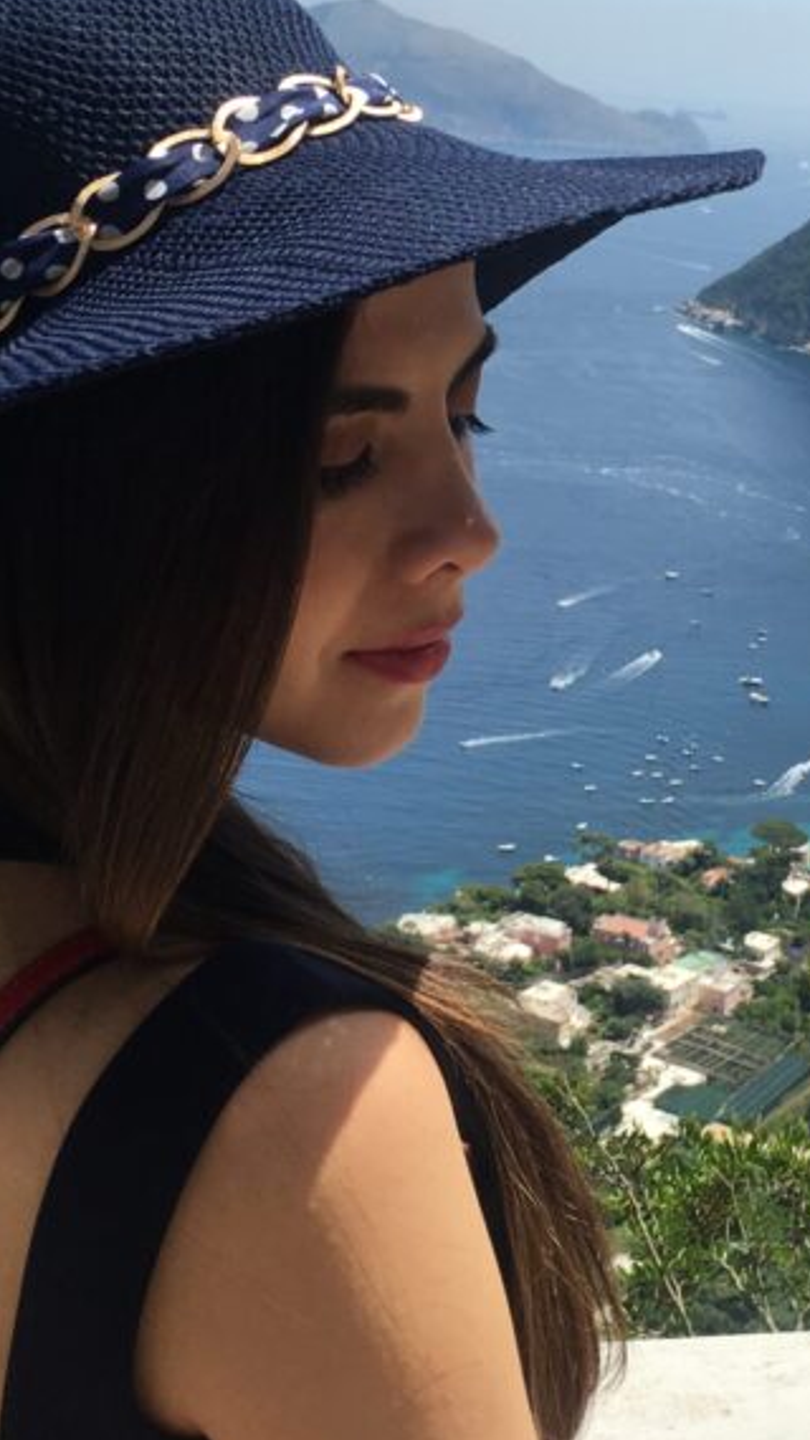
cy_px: 471
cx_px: 716
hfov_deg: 19.7
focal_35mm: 60
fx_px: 2291
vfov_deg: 34.5
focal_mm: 4.15
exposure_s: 1/1374
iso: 25
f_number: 2.2
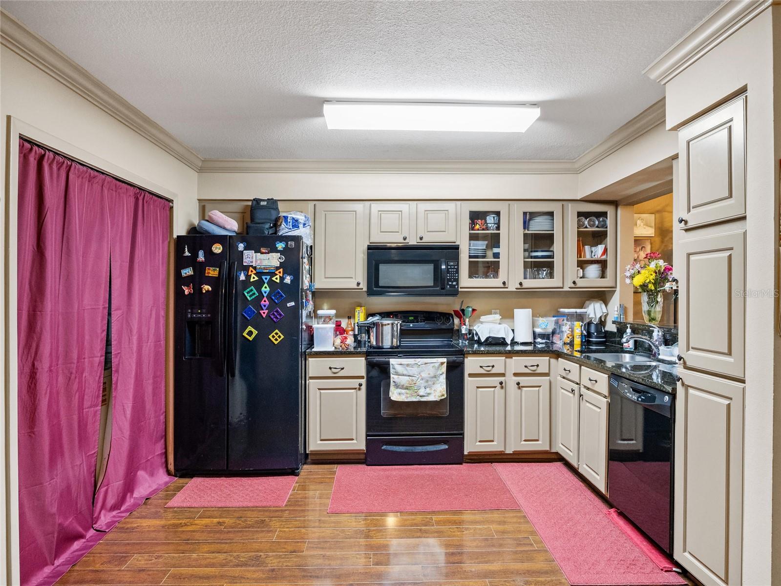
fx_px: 451
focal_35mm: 20
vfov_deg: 66.0
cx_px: 390
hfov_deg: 81.7
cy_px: 293
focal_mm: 10
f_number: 3.2
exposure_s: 1/20
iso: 800
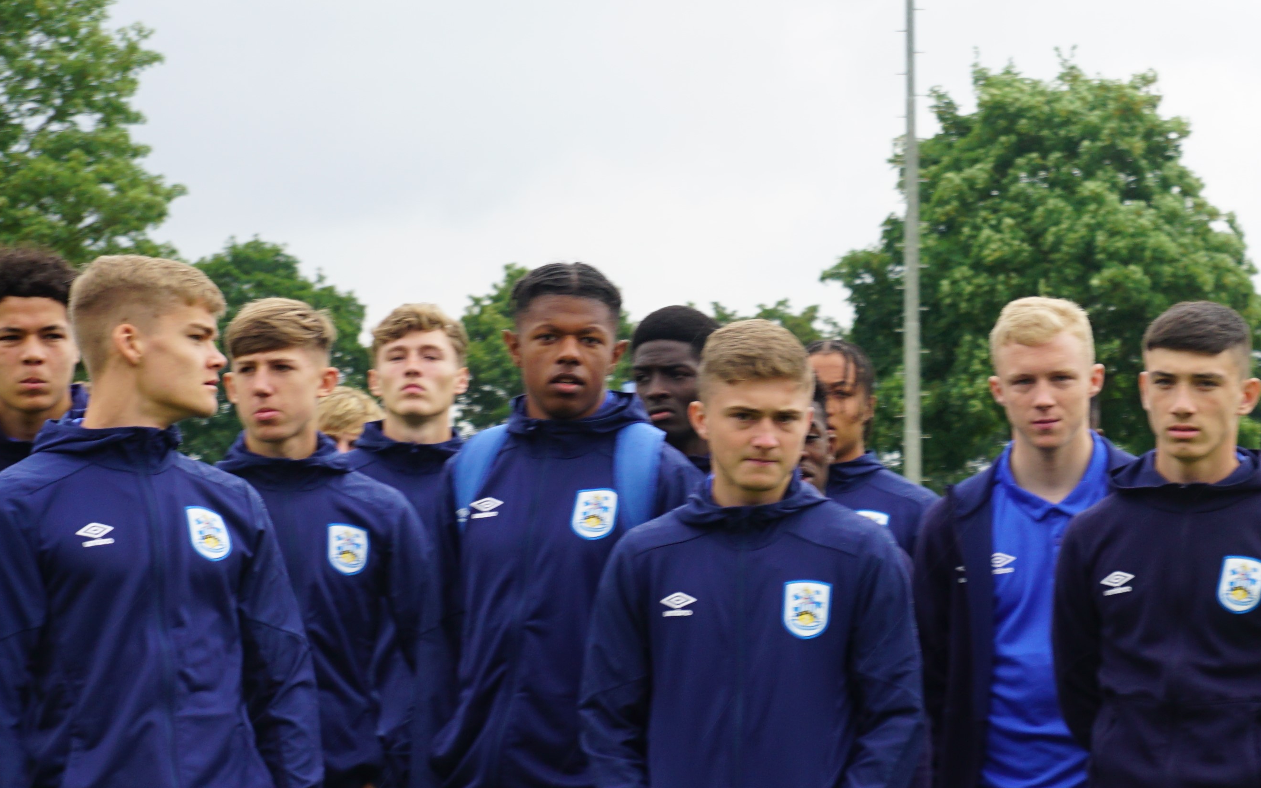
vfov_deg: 10.7
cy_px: 776
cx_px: 1010
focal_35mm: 121
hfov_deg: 17.1
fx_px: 4163
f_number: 5.6
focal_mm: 35
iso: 100
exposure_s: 1/80
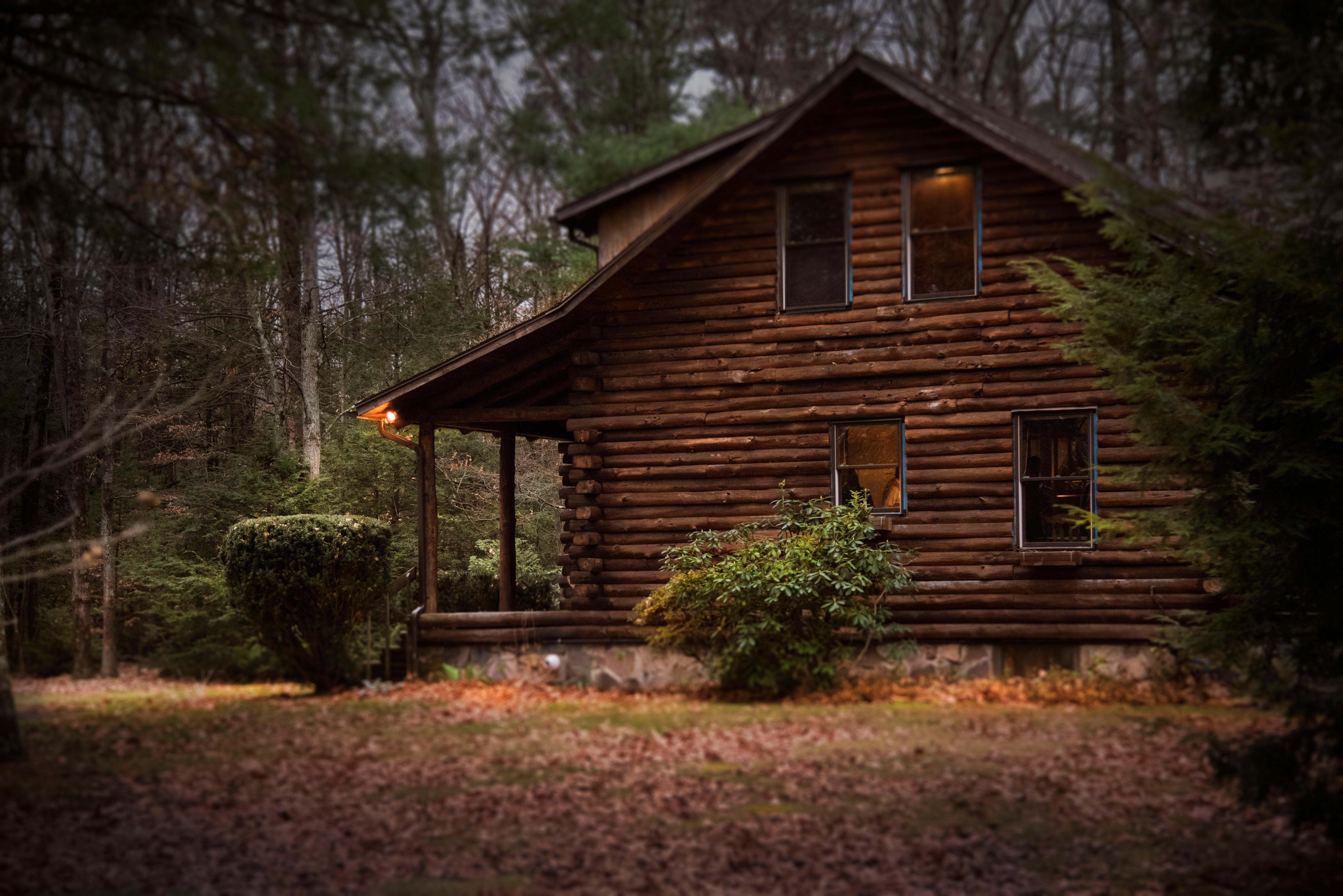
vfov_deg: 20.9
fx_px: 2426
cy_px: 448
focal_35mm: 65
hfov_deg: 30.9
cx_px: 672
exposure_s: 1/800
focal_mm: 65
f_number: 4
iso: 3200
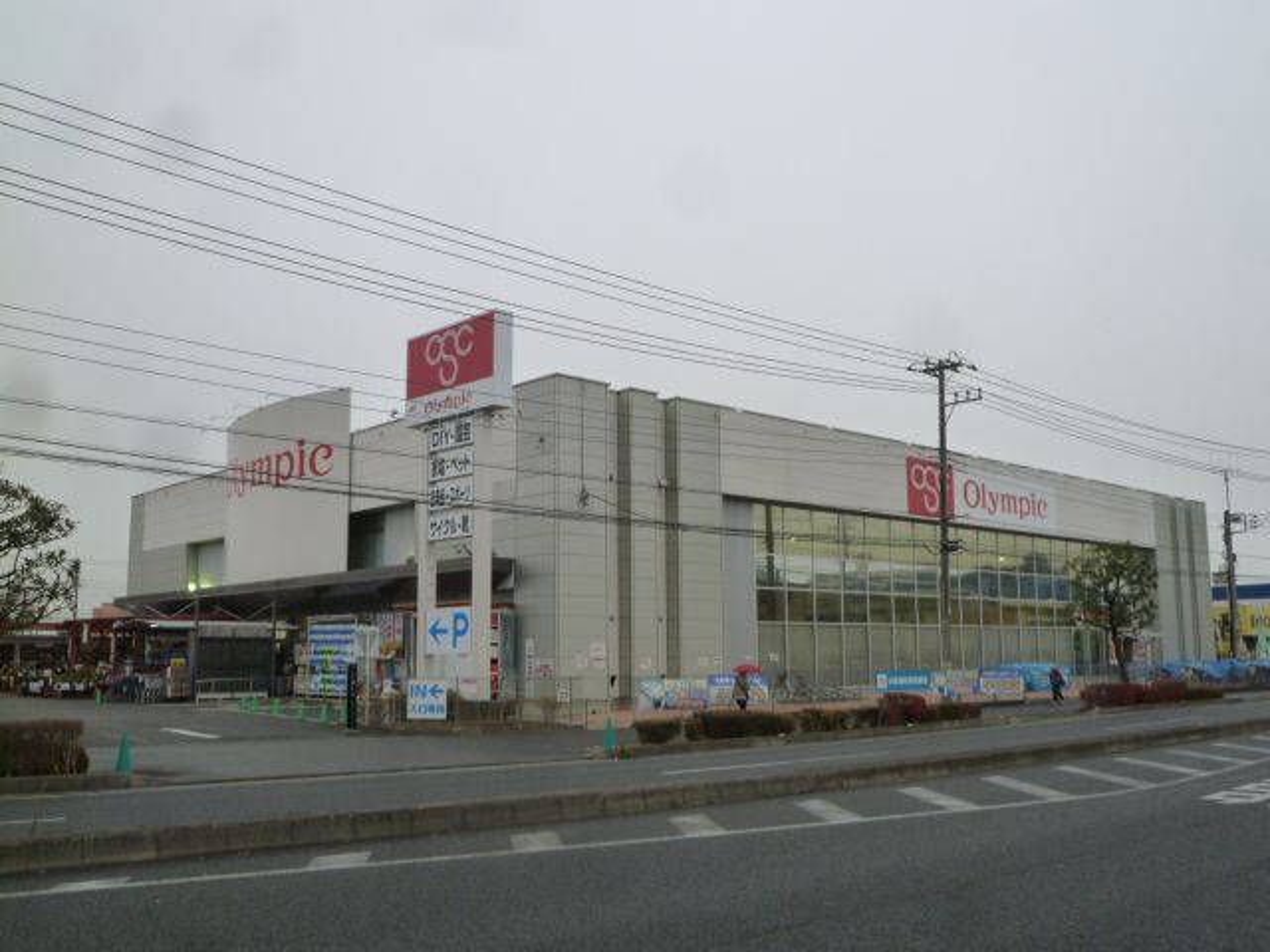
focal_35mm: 33
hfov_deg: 55.4
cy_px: 476
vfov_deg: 42.9
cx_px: 635
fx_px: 1211
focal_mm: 5.9
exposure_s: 1/80
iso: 125
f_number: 3.2
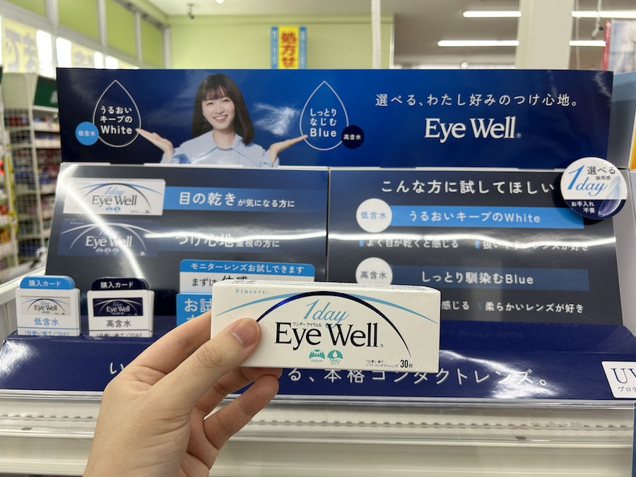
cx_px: 318
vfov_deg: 53.1
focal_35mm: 26
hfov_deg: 67.3
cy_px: 238
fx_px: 478
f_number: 1.5
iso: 32
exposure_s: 1/150
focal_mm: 5.7
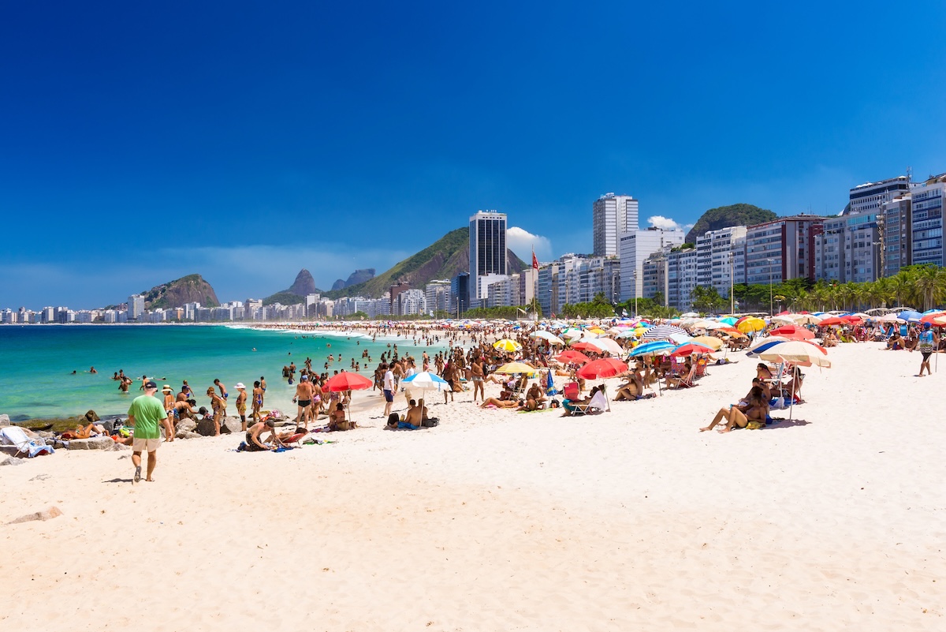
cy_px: 316
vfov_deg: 41.1
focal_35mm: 32
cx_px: 473
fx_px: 841
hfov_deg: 58.7
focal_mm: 32
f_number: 16
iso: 200
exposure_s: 1/80
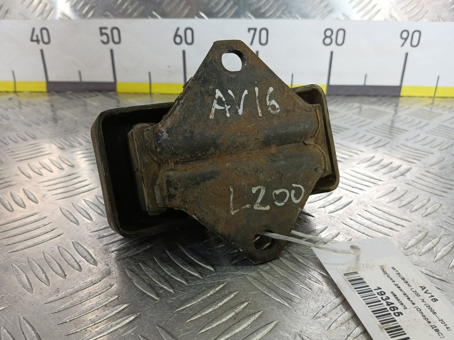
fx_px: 302
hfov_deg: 73.9
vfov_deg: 58.9
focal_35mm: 23
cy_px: 170
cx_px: 227
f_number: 1.6
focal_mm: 4.11
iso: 118
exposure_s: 1/100
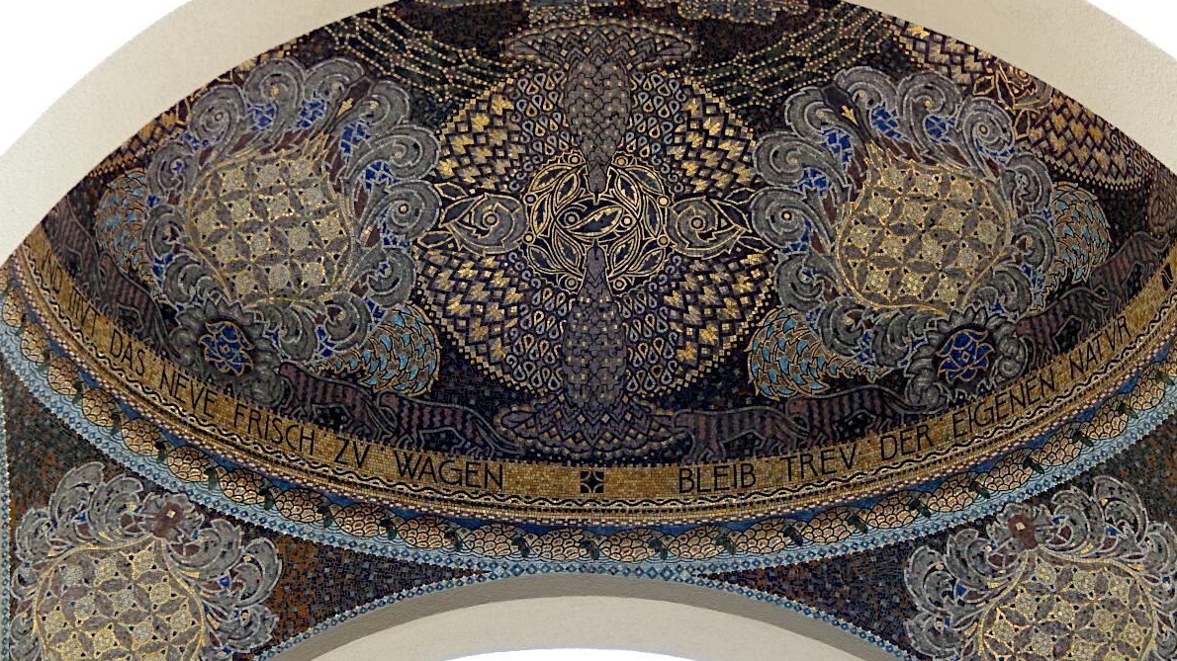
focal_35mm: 145
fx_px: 4525
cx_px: 589
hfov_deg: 14.8
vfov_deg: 8.4
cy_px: 432
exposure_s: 1/60
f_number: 4.8
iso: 125
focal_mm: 23.4
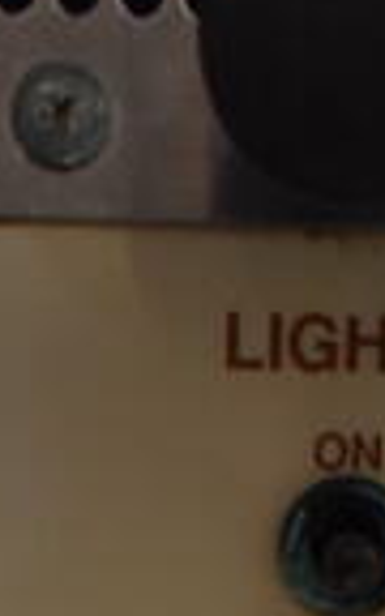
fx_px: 2938
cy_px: 1752
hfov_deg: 7.5
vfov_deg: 9.7
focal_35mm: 175
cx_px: 240
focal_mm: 18
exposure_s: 1/30
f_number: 3.5
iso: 900
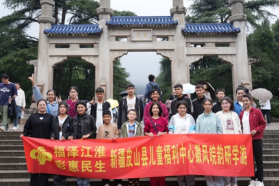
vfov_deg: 35.9
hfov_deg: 51.9
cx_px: 137
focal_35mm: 37
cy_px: 85
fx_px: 287
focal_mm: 33
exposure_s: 1/250
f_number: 2.8
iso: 80
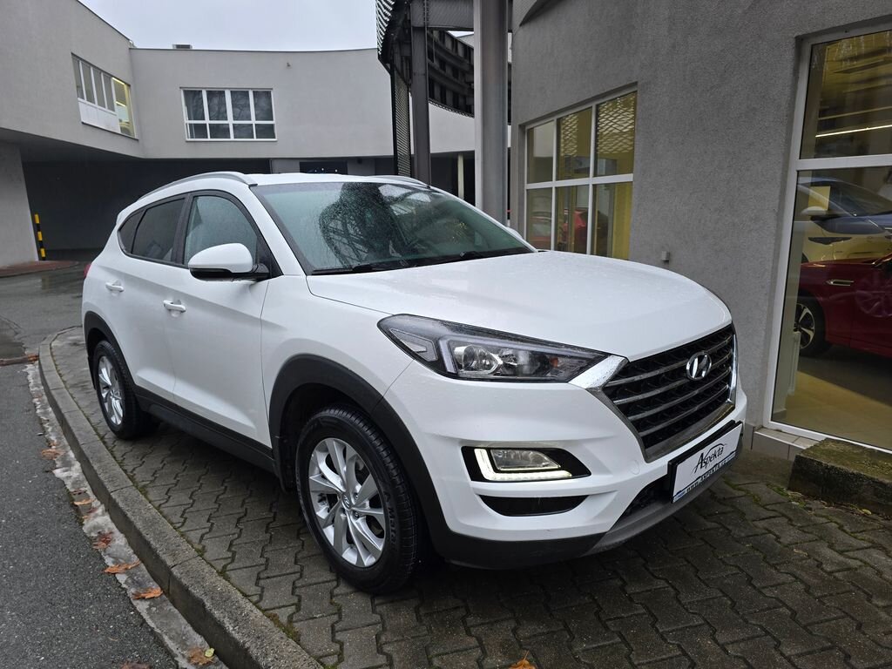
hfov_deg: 73.9
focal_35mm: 23
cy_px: 334
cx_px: 446
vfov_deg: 58.9
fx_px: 593
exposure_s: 1/180
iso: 64
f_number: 1.7
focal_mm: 6.3
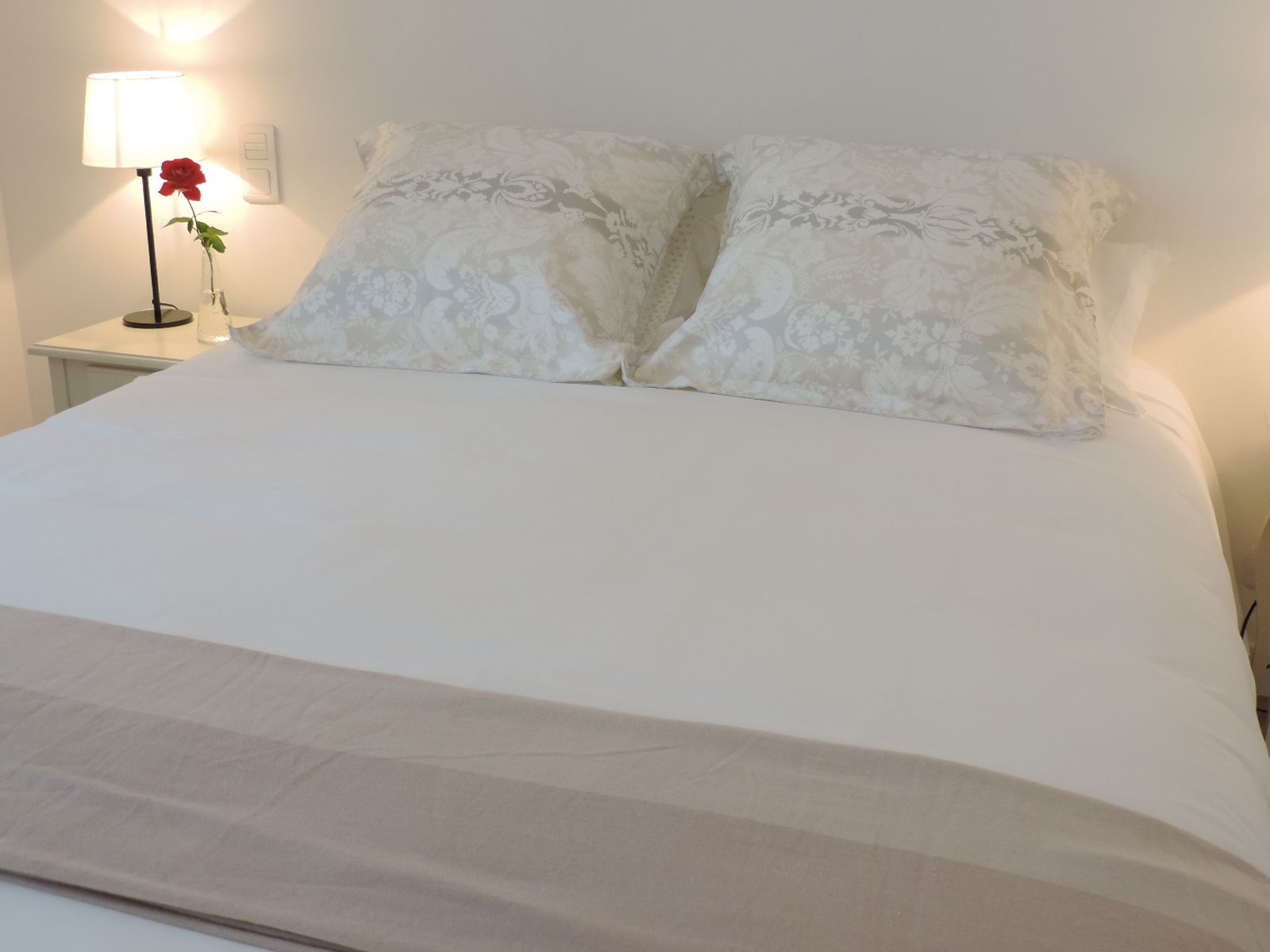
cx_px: 635
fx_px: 1468
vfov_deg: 36.0
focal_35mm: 40
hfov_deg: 46.8
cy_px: 476
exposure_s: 1/50
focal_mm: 7.1
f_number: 3.3
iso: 250
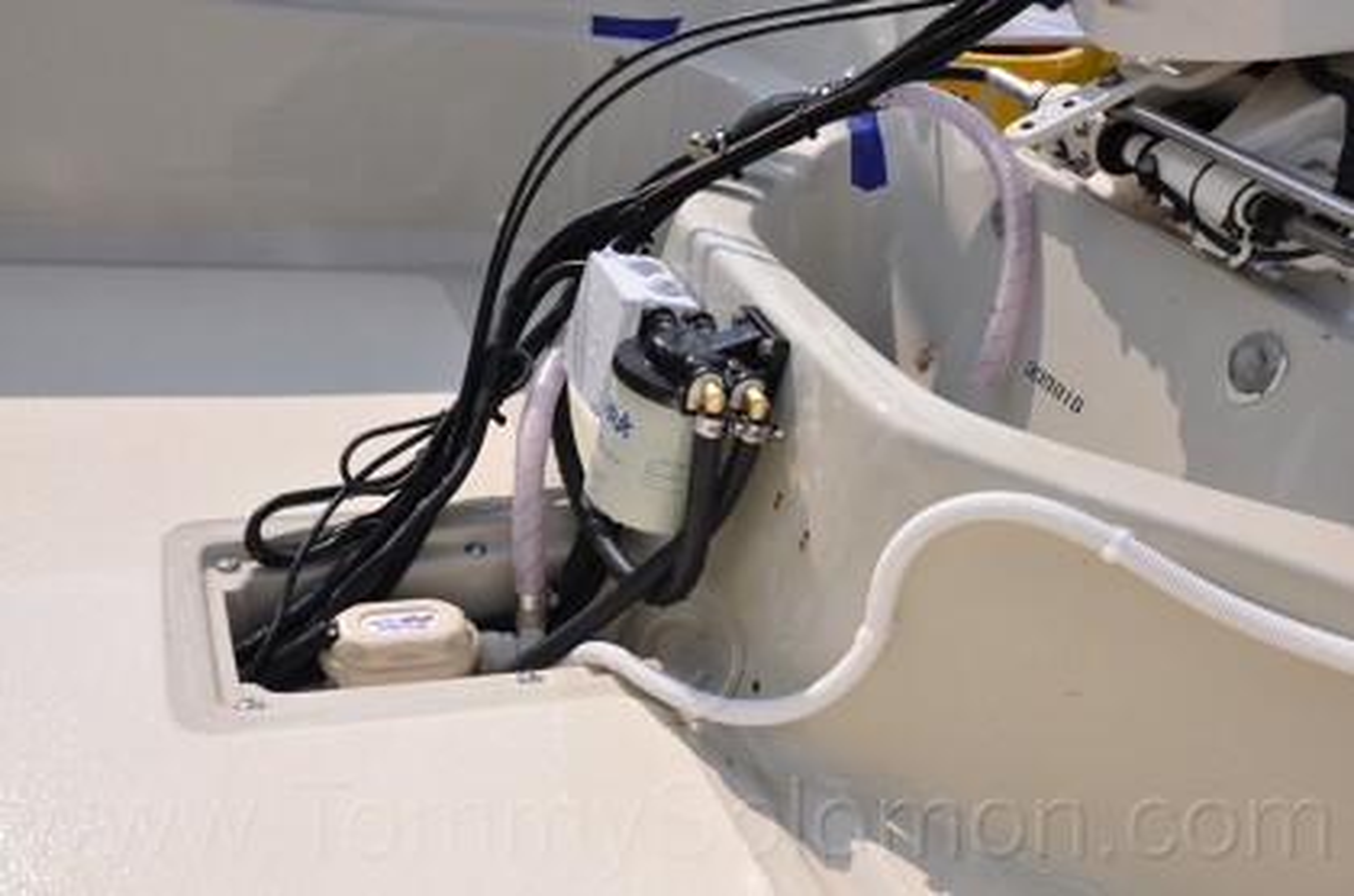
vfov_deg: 35.3
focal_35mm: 38
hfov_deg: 51.4
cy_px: 448
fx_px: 1407
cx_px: 677
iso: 200
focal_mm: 25
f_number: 10
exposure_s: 1/400
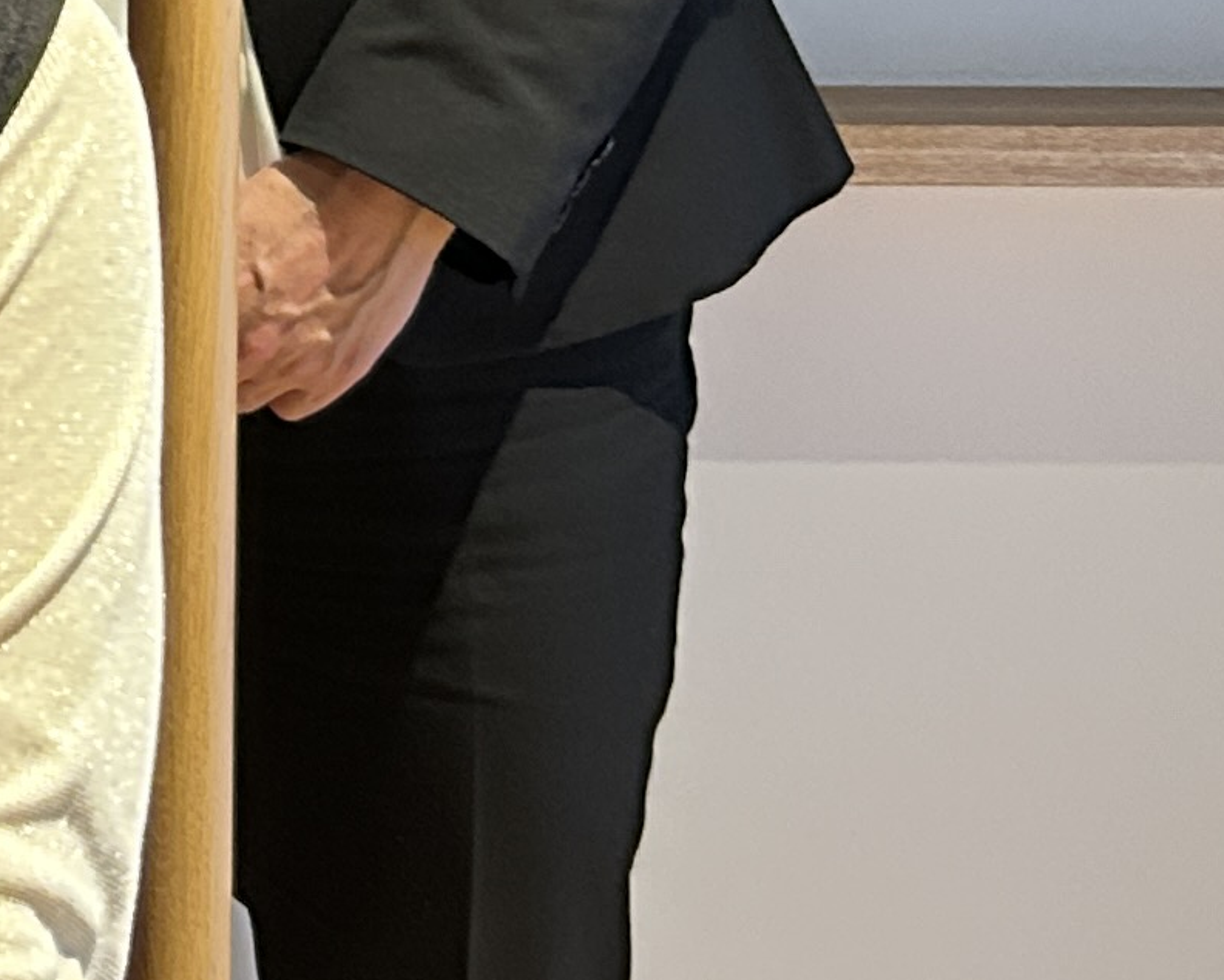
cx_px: -1473
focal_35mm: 129
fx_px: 4675
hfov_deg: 12.5
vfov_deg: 11.3
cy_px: -664
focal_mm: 5.7
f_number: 1.5
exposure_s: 1/40
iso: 640
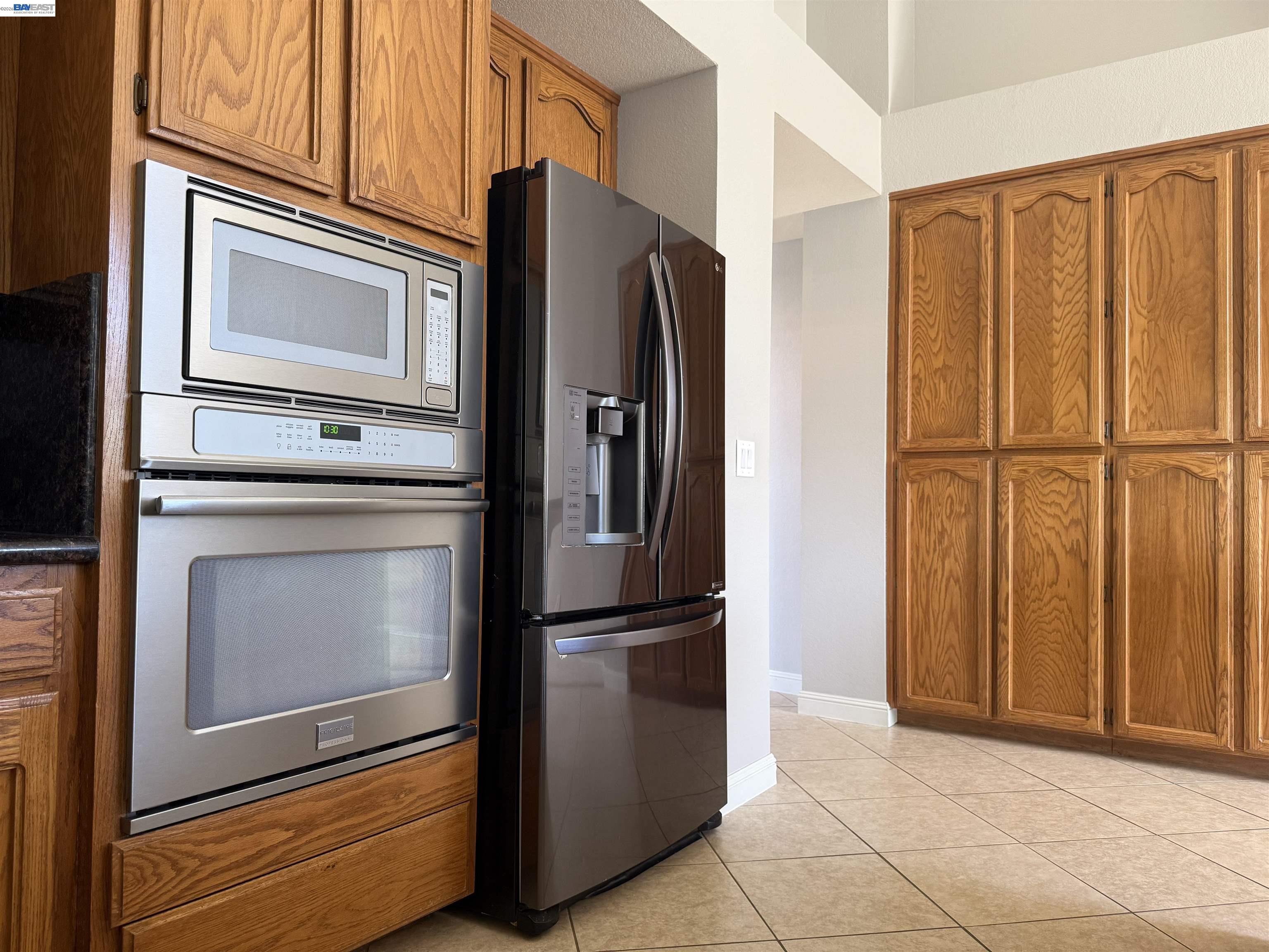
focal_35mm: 24
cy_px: 476
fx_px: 880
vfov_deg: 56.8
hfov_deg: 71.6
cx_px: 634
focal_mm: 6.76
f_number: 1.78
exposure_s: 1/60
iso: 200
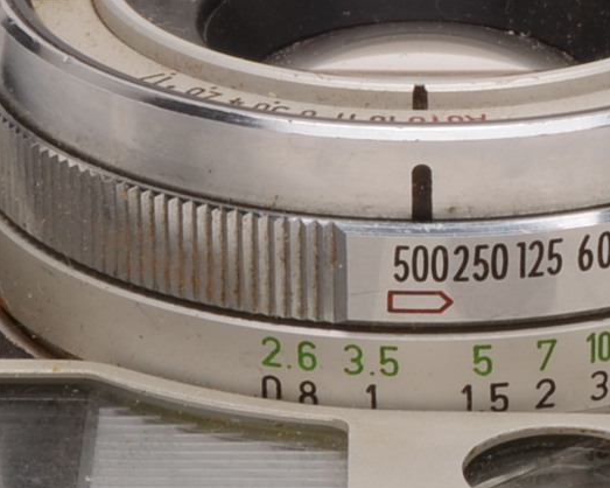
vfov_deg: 4.9
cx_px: 463
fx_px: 5739
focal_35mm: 318
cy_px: 484
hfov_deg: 6.1
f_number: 36
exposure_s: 1/160
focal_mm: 48
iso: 100
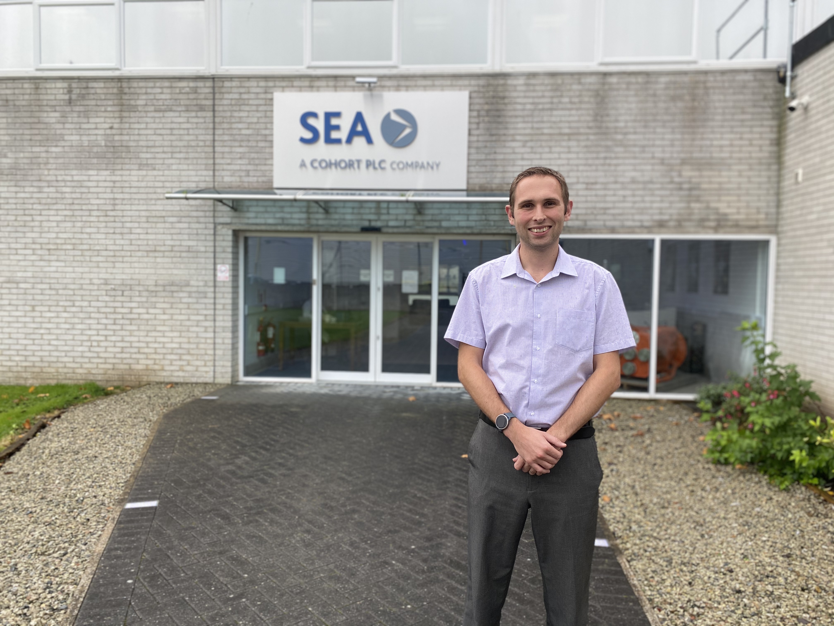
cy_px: 313
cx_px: 417
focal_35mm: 26
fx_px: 626
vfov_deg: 53.1
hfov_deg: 67.3
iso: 32
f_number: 1.8
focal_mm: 4.25
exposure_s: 1/409
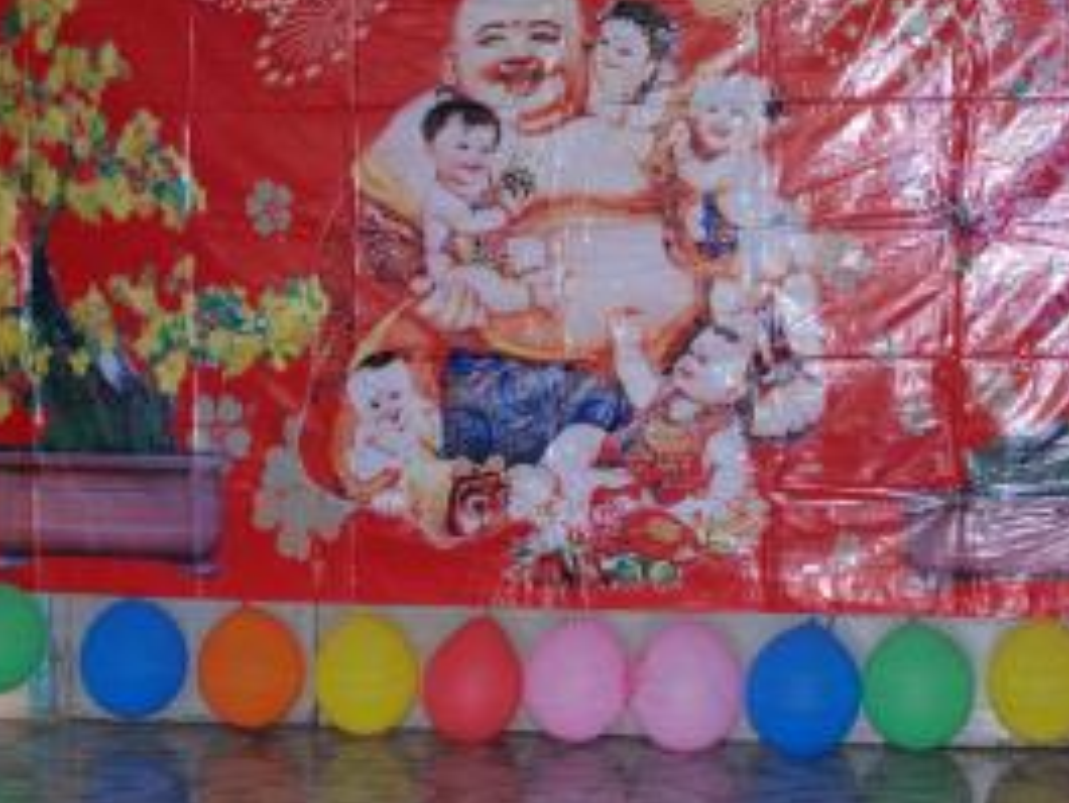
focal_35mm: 94
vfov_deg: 15.7
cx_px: 629
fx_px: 2909
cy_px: 395
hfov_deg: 20.8
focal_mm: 27
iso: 400
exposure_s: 1/60
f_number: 5.6
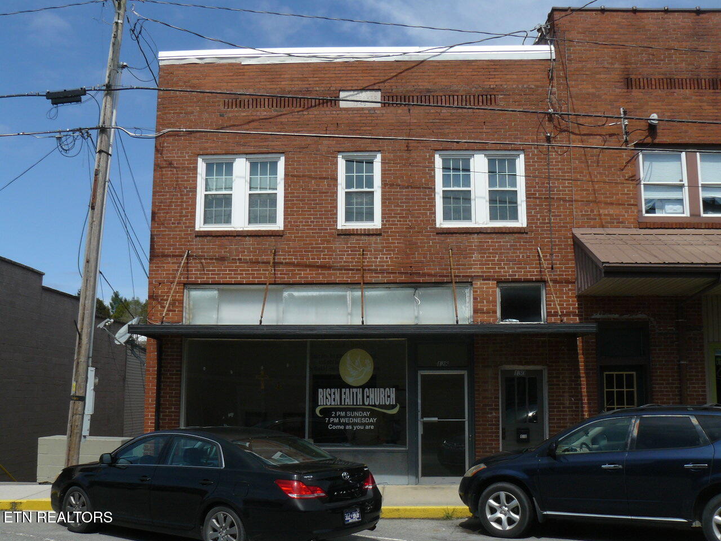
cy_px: 270
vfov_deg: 39.7
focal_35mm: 36
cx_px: 360
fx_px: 750
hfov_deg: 51.4
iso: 100
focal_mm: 6
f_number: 6.3
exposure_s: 1/400
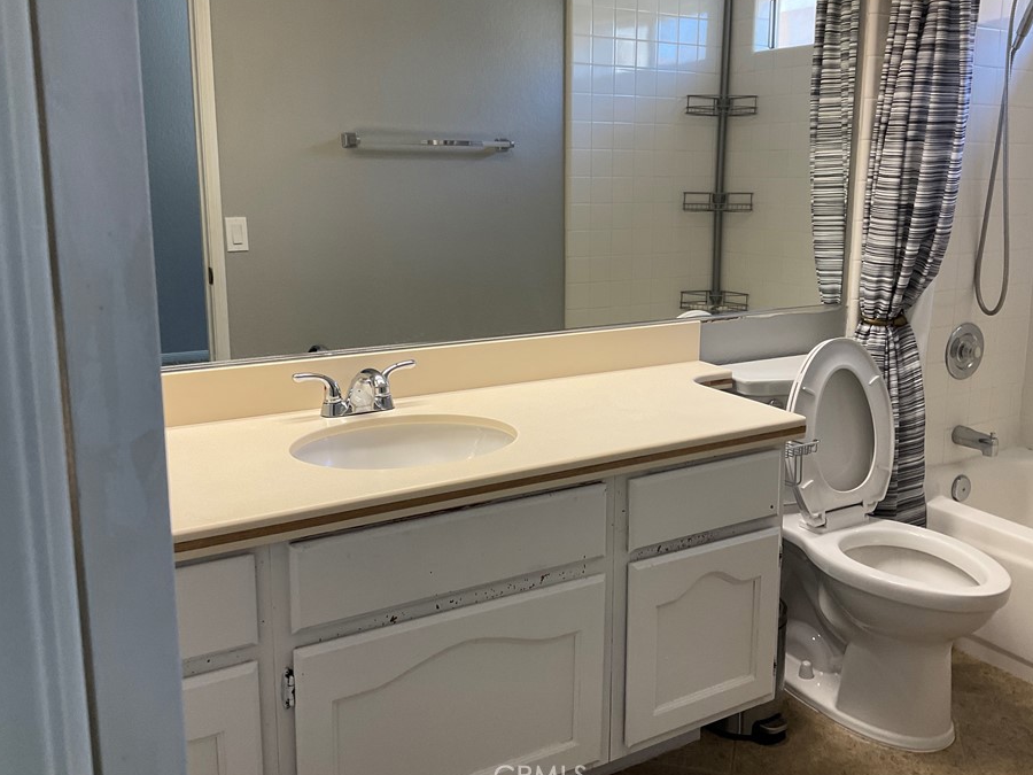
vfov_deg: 42.9
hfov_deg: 55.3
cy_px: 351
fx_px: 985
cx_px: 558
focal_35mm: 33
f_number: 1.8
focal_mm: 3
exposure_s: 1/60
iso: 50
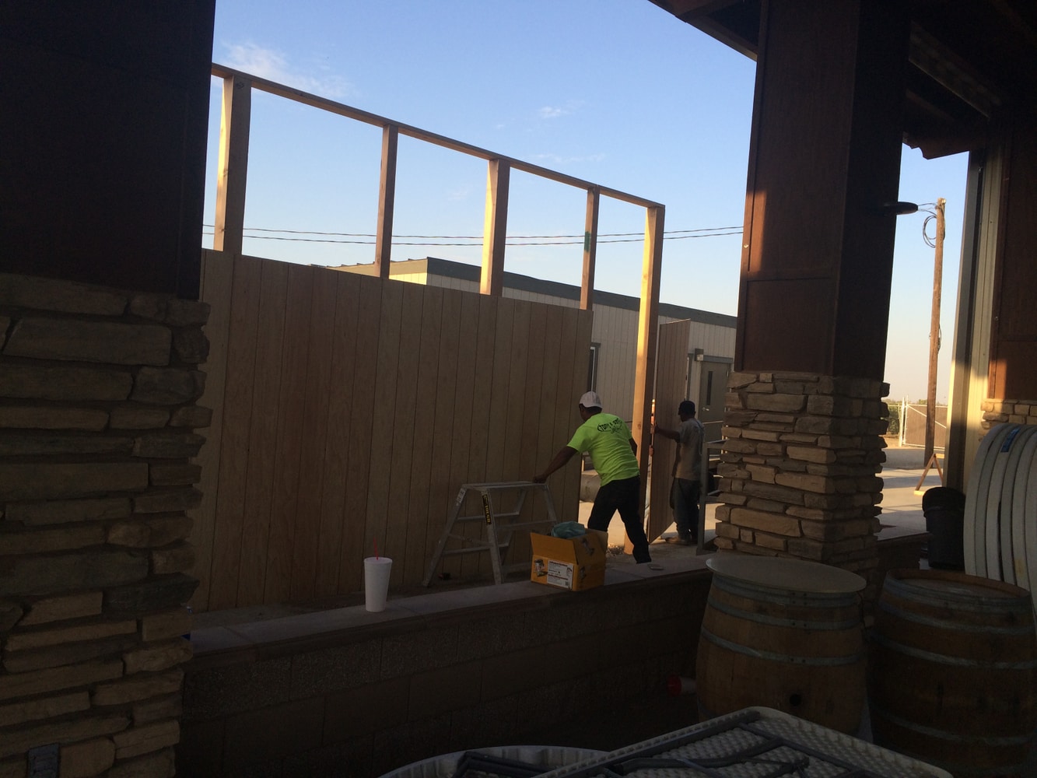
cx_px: 518
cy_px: 389
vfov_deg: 48.2
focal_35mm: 29
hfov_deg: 61.7
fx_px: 869
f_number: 2.2
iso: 32
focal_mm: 4.15
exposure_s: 1/662
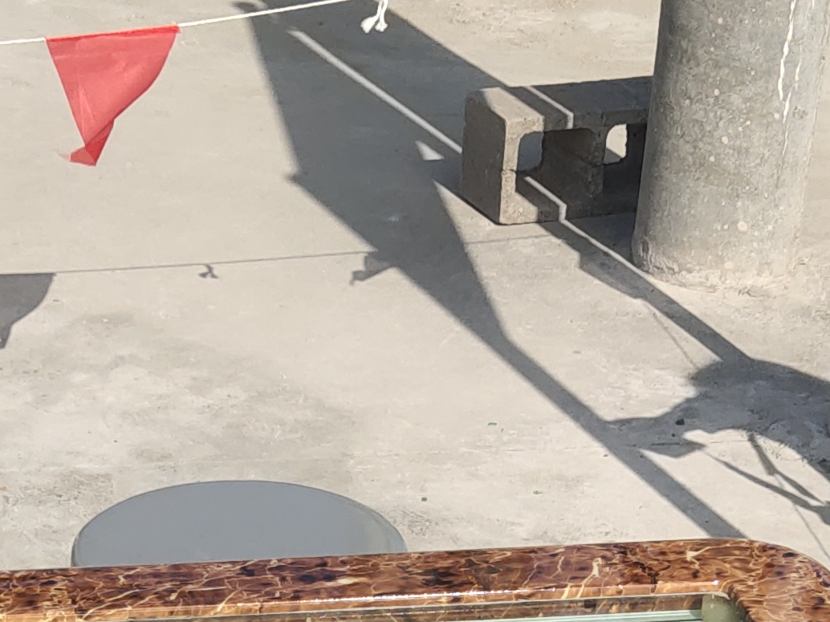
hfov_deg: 16.8
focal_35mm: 117
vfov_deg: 12.1
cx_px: 289
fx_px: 2805
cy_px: 931
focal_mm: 4.35
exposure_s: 1/2603
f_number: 1.79
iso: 50
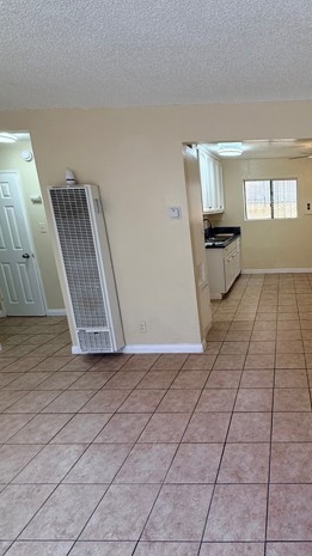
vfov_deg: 83.9
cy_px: 276
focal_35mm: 21
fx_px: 309
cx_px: 276
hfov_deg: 48.4
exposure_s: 1/120
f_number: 2.2
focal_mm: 2.22
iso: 125
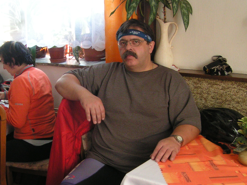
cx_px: 94
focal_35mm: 54
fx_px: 385
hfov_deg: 35.4
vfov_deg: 26.9
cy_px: 118
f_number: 2.8
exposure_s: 1/40
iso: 160
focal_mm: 5.8
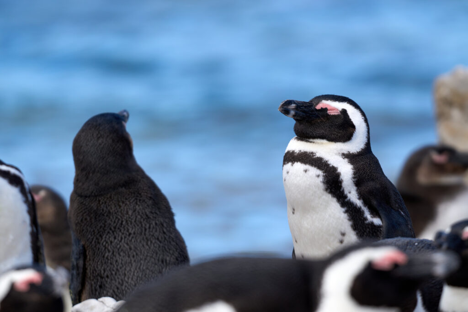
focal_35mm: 587
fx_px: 7631
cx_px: 234
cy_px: 156
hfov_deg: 3.5
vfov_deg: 2.3
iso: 160
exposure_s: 1/640
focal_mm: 391.3
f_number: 6.3
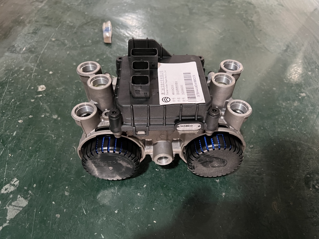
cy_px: 120
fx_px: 240
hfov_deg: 67.3
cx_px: 160
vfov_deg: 53.1
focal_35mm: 26
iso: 500
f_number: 1.5
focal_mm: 5.7
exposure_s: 1/33
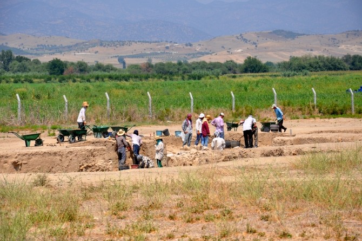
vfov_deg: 8.7
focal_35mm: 158
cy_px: 120
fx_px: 1582
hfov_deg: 13.1
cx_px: 181
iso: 200
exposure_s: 1/400
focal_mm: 105
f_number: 10
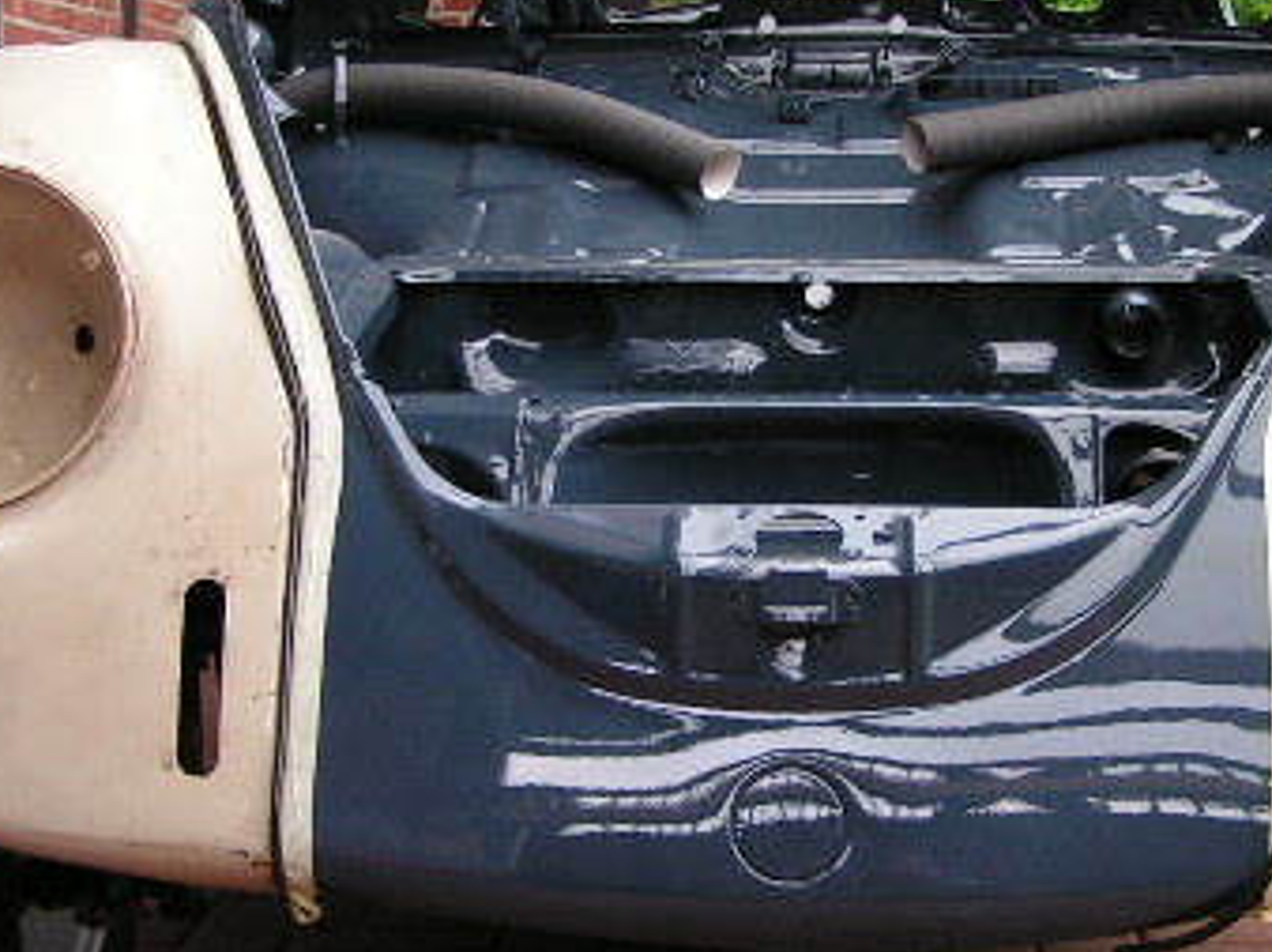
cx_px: 817
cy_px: 395
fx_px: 2644
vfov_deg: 20.4
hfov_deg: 26.9
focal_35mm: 72
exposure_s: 1/40
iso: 80
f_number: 2.8
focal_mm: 6.3
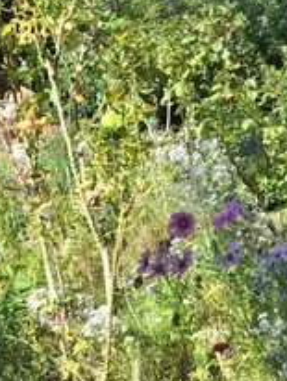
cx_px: 304
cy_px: 241
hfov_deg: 18.8
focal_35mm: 76
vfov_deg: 25.5
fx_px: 838
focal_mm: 34
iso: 400
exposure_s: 1/320
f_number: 9
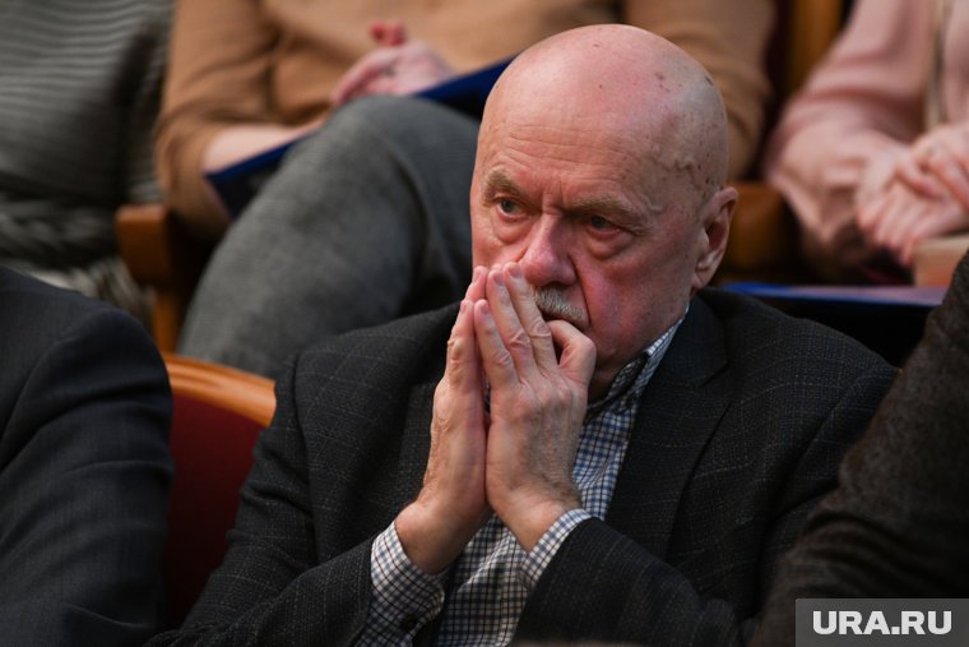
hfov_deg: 10.3
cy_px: 324
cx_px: 484
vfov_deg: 6.9
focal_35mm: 200
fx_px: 5384
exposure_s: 1/100
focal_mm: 200
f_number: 2.8
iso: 2000
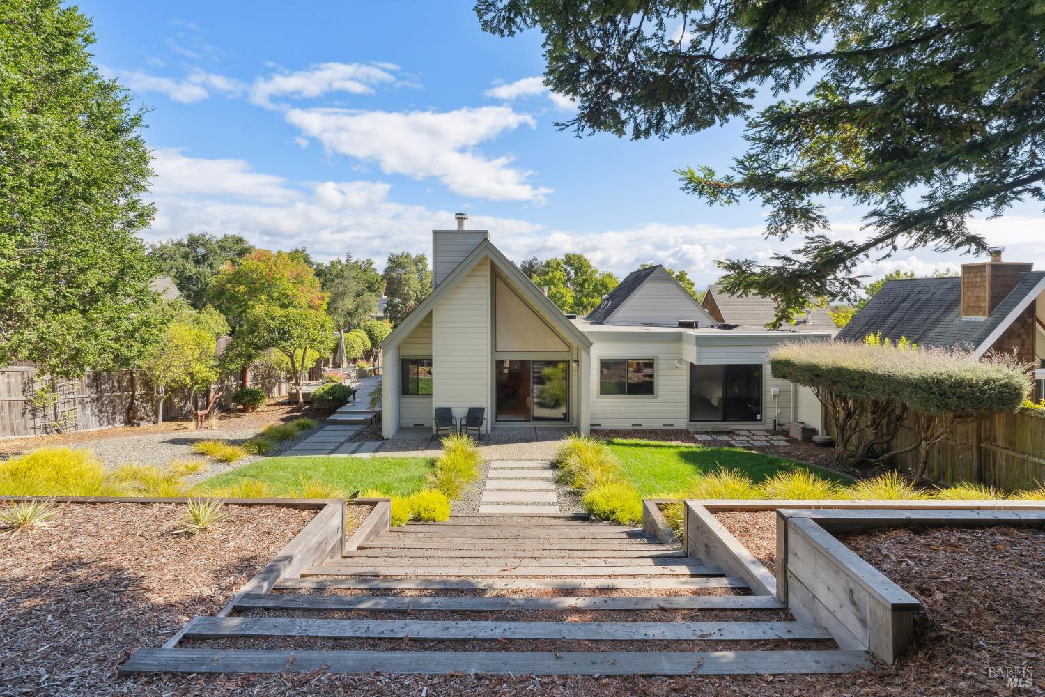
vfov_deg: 73.7
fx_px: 464
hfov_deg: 96.7
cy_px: 348
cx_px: 522
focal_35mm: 16
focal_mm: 16
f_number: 11
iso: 320
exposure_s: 1/250
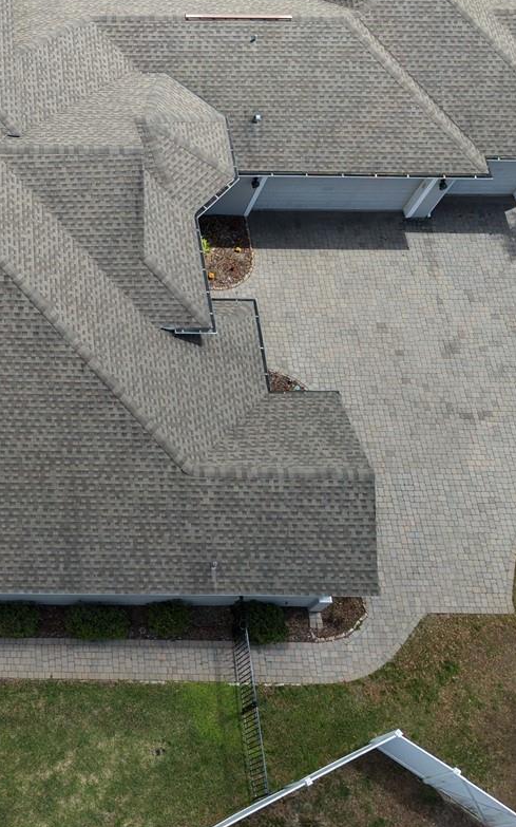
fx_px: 1171
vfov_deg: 38.1
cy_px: 230
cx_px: -88
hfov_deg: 23.0
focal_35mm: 52
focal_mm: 8.67
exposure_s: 1/5000
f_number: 1.8
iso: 290
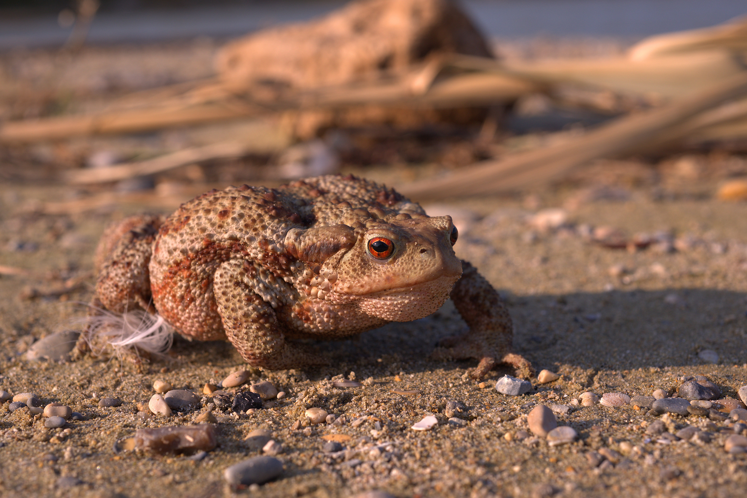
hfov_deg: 36.2
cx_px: 374
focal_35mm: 55
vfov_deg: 24.6
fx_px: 1141
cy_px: 249
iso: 250
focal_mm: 55
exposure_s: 1/500
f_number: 9
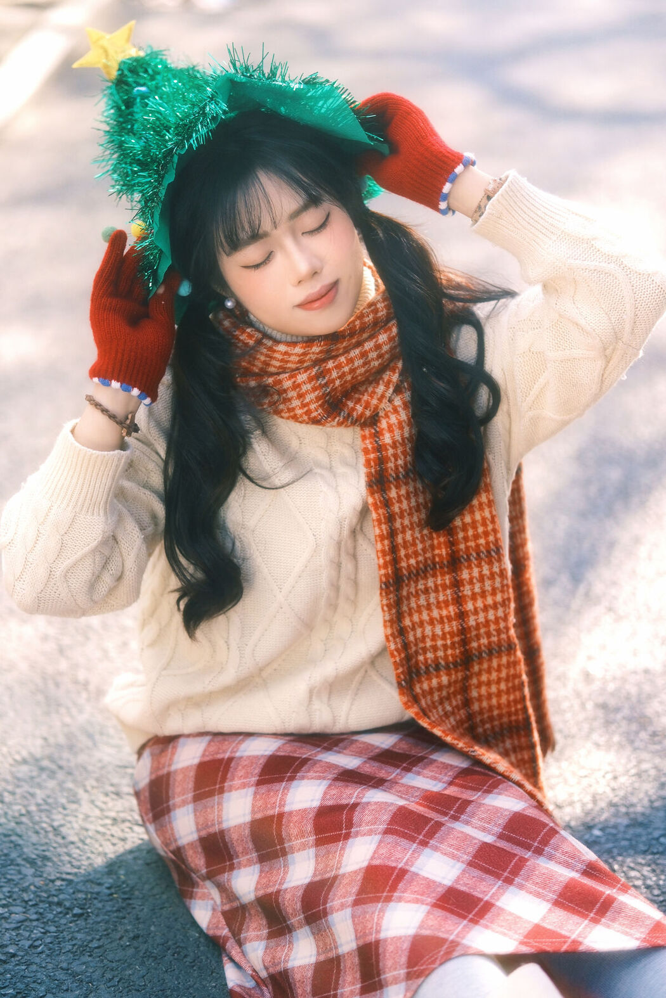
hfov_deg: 16.3
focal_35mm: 84
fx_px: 2331
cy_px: 499
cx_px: 333
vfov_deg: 24.2
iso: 320
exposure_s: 1/2700
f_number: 1.4
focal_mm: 56
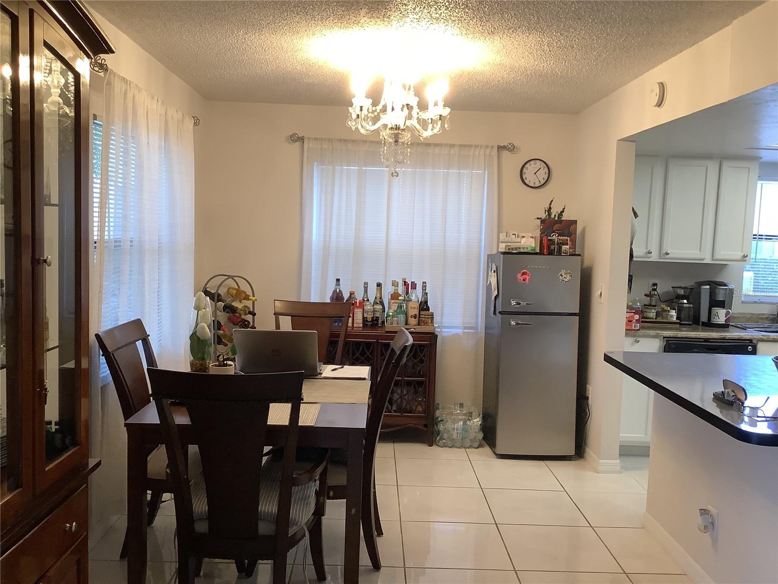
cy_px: 292
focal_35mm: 31
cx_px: 389
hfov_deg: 58.4
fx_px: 697
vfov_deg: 45.4
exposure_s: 1/60
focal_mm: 3.3
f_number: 2.4
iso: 160
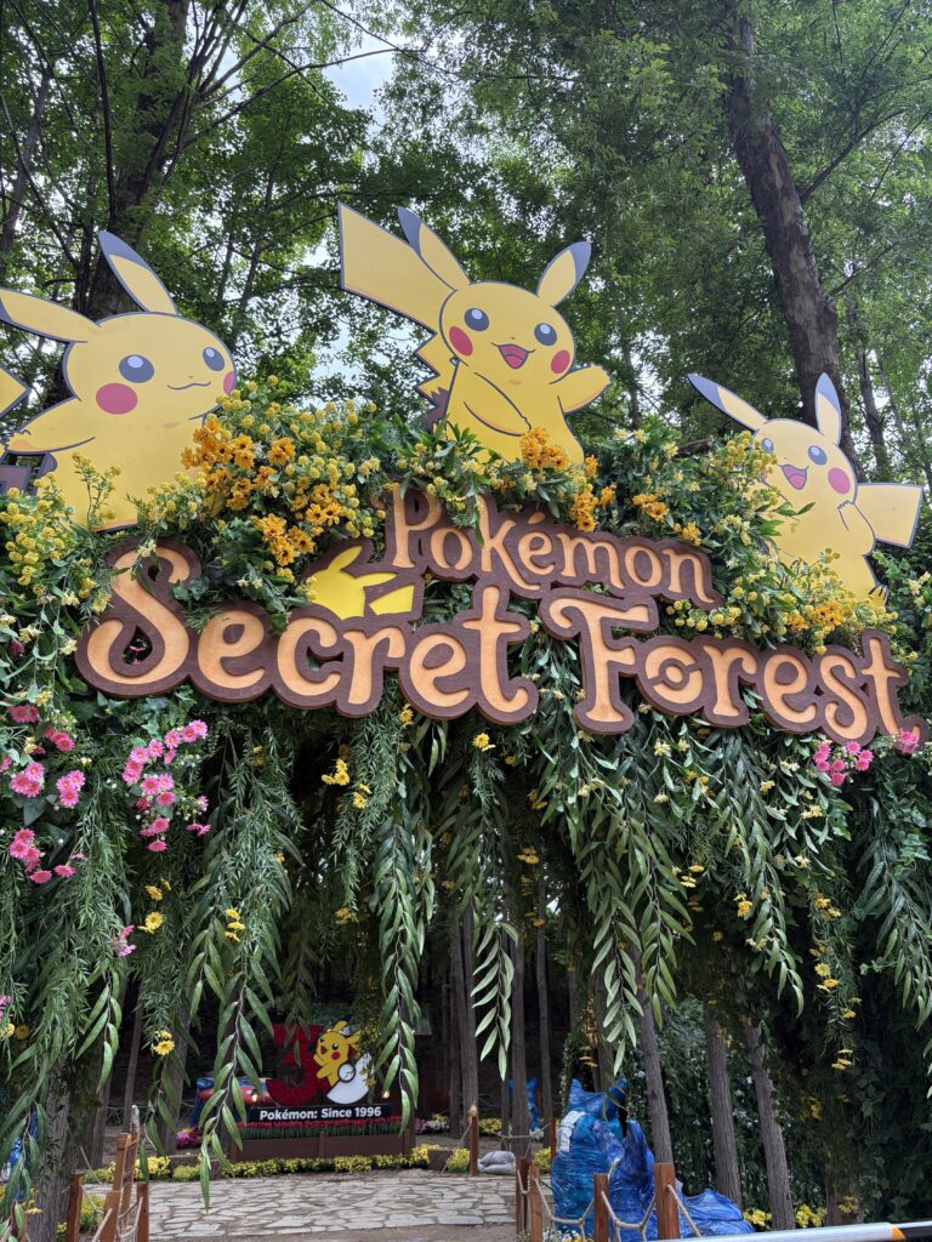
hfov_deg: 53.1
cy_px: 621
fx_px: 933
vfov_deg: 67.3
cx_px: 466
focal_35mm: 26
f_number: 1.6
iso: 64
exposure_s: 1/237
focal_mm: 5.96
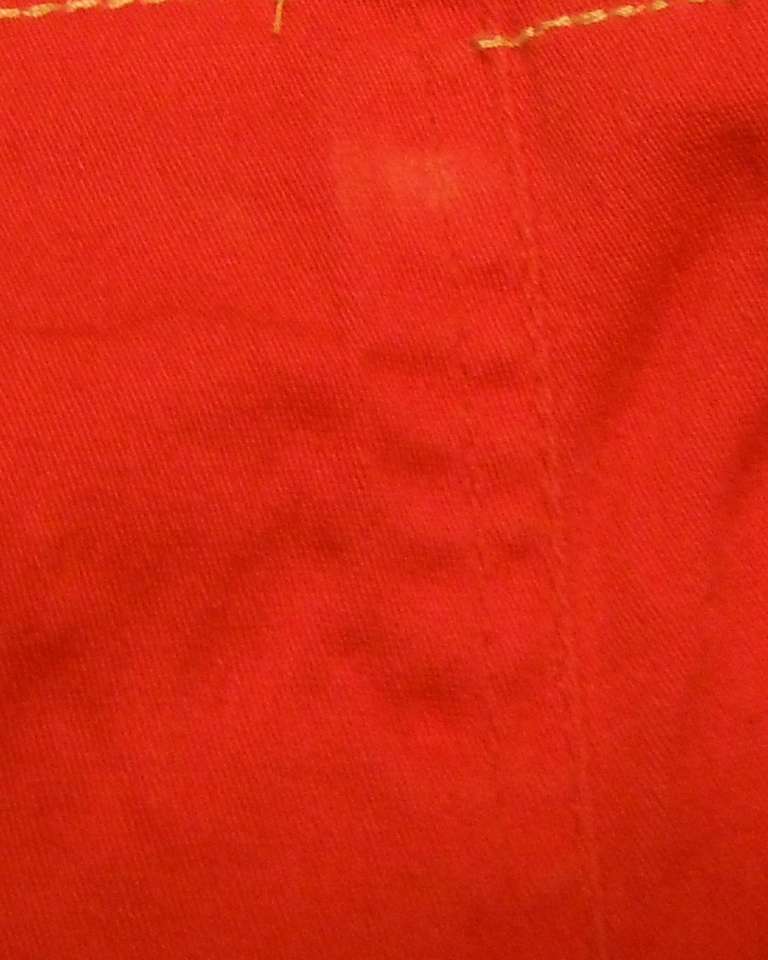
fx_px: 2614
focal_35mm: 92
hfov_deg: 16.7
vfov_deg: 20.3
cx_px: 349
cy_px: 45
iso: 400
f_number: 3.5
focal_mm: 5.4
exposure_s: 1/13
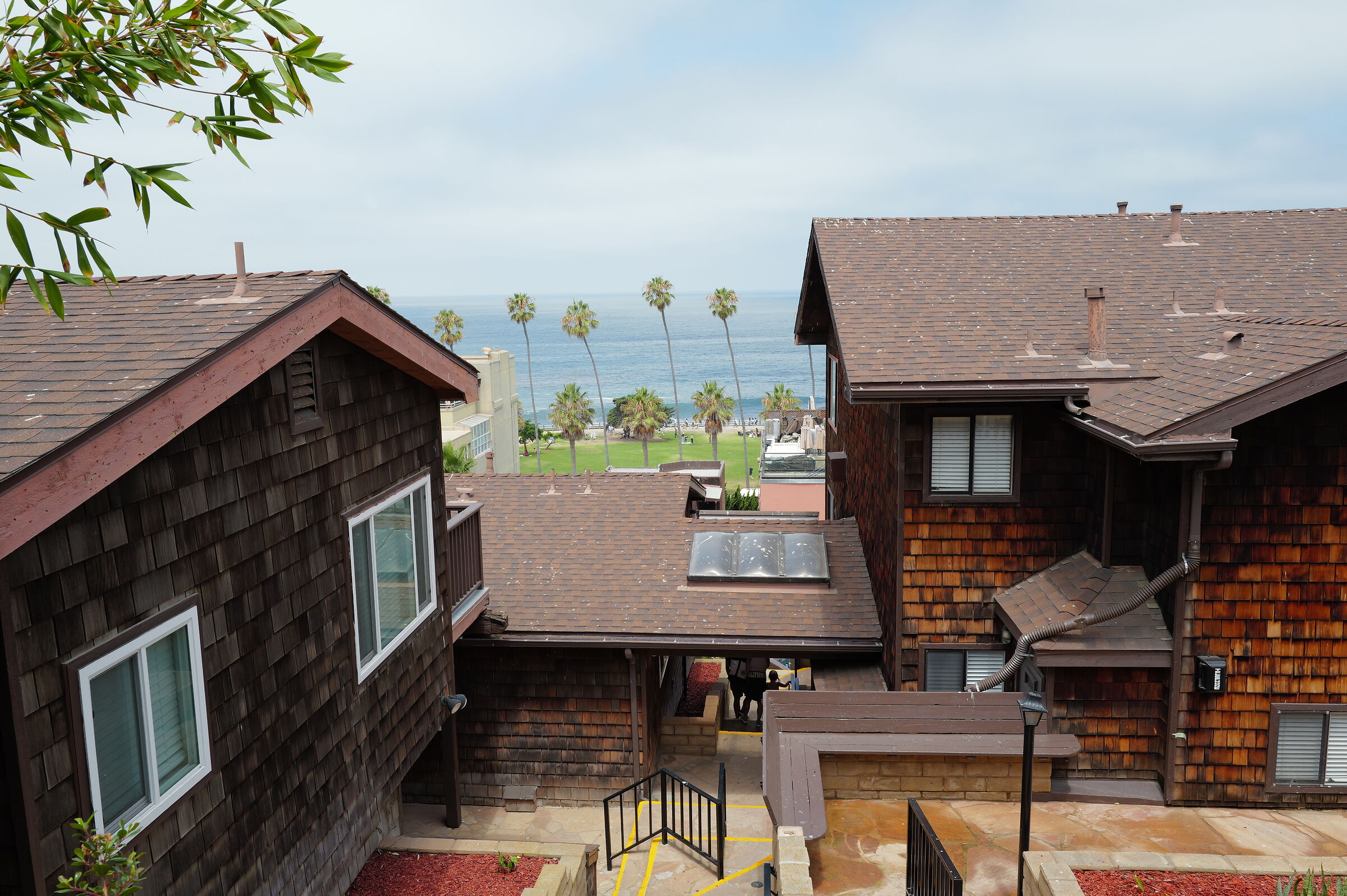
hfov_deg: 65.5
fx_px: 1047
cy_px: 448
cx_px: 674
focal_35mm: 28
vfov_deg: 46.3
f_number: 11
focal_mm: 28
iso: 160
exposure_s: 1/125
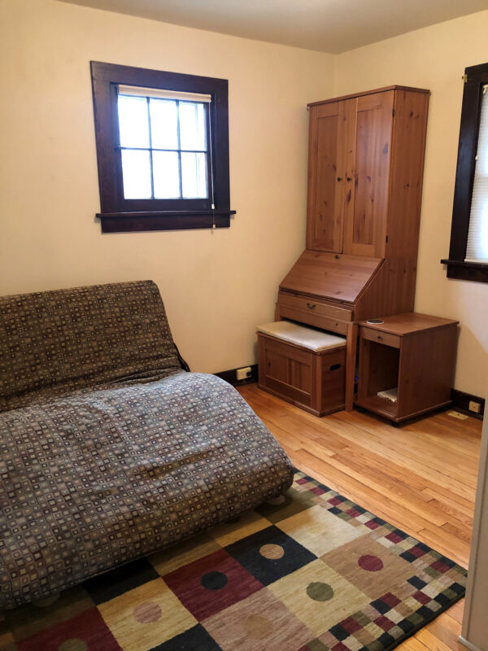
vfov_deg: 63.4
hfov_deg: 49.7
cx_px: 244
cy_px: 326
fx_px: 526
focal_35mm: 28
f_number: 1.8
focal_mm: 3.99
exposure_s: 1/12
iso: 100
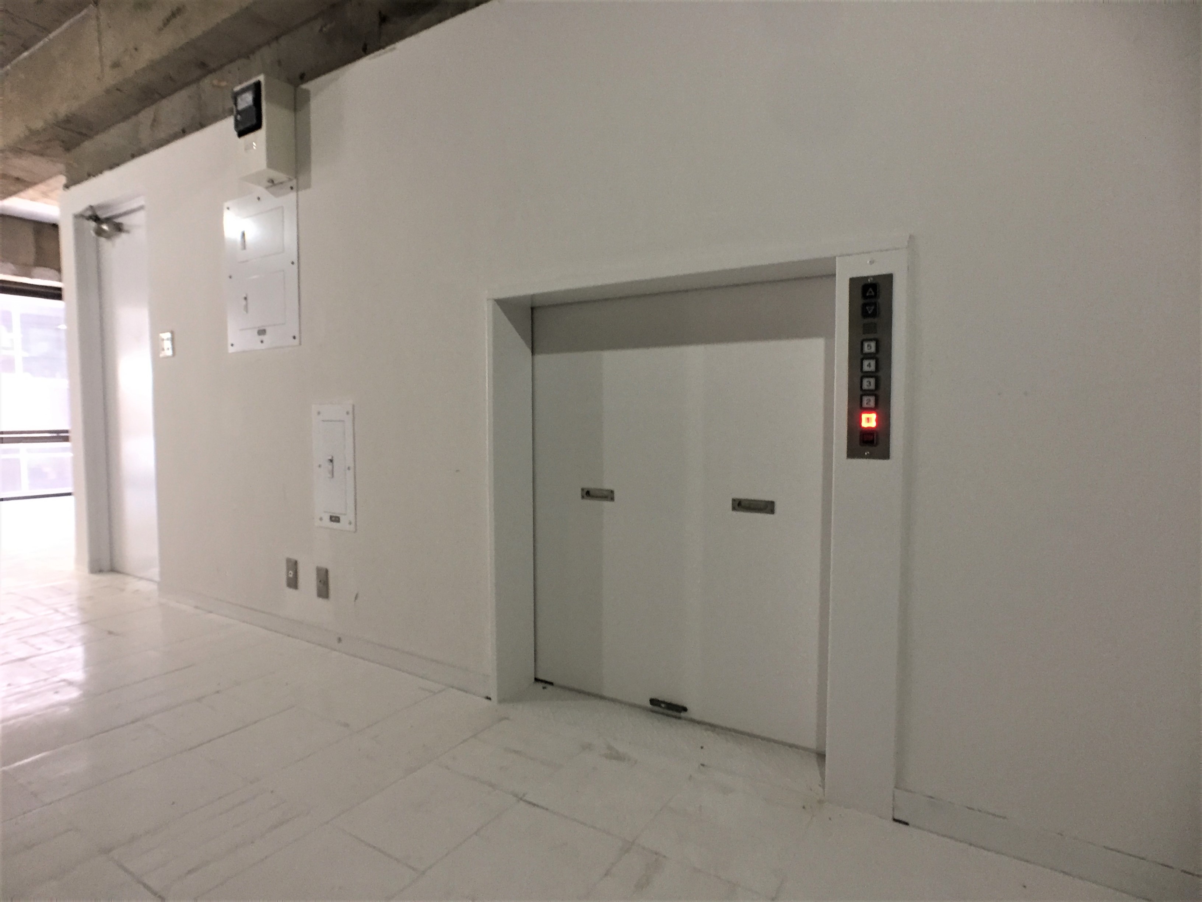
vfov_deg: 48.2
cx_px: 601
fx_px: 1007
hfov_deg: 61.7
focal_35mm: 29
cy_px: 451
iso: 125
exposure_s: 1/30
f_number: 2.2
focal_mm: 4.15
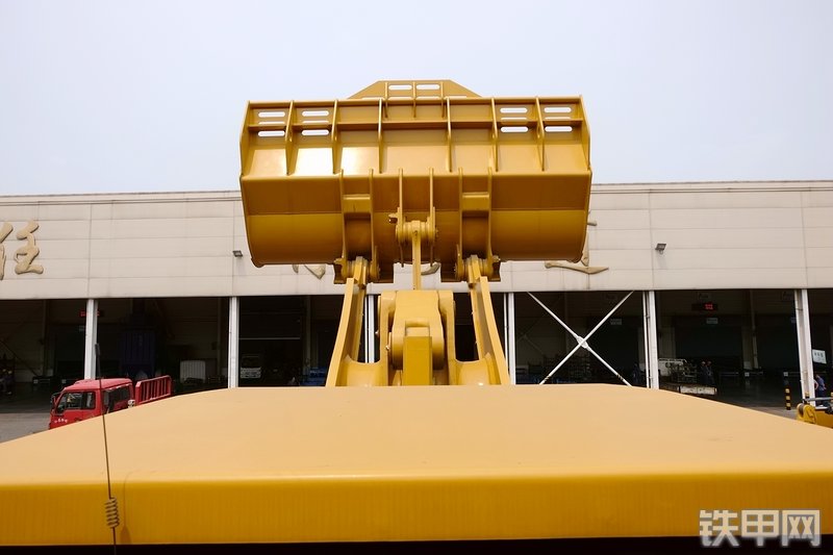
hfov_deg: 73.8
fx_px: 555
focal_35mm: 24
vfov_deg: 53.1
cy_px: 278
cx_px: 416
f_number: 5
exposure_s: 1/680
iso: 100
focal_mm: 16
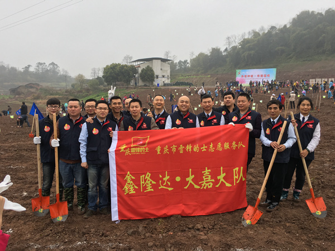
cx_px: 168
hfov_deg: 61.7
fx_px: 281
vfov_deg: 48.2
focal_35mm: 29
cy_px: 126
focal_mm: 4.15
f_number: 2.2
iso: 25
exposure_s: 1/246
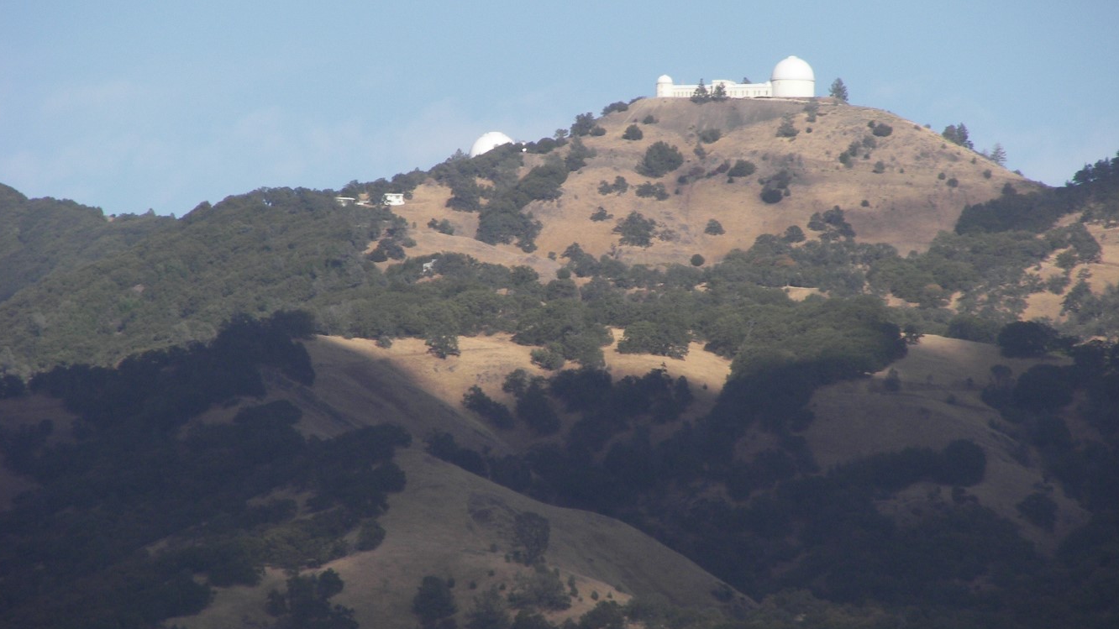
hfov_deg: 4.2
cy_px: 305
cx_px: 597
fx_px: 15102
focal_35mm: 509
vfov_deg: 2.4
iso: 64
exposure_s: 1/500
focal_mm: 72
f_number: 5
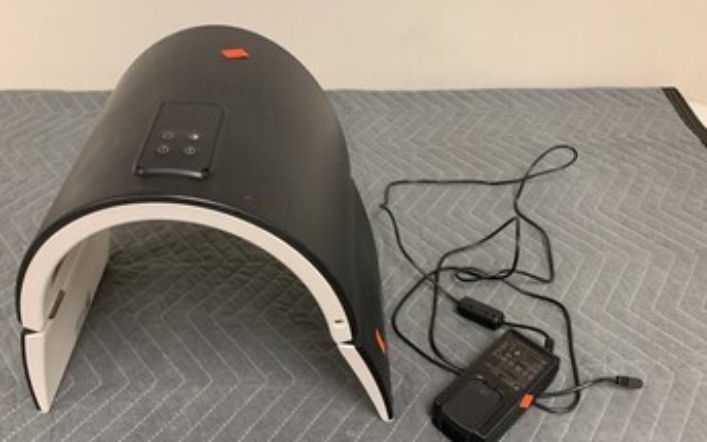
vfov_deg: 39.4
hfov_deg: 59.5
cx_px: 321
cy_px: 238
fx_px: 617
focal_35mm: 32
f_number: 1.8
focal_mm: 4.25
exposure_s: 1/60
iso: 125
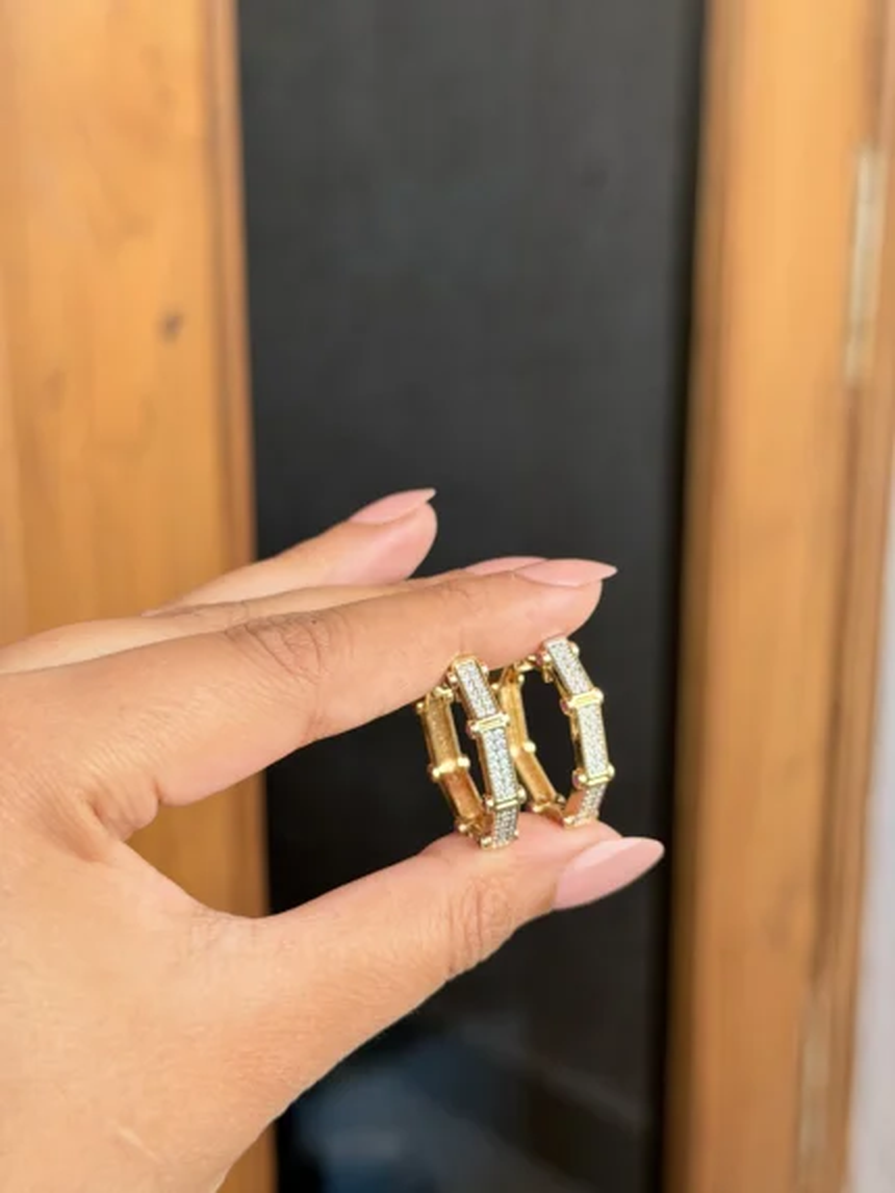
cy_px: 596
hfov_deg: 30.3
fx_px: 1654
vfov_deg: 39.6
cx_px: 448
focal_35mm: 48
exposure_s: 1/121
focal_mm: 6.76
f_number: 1.78
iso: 64
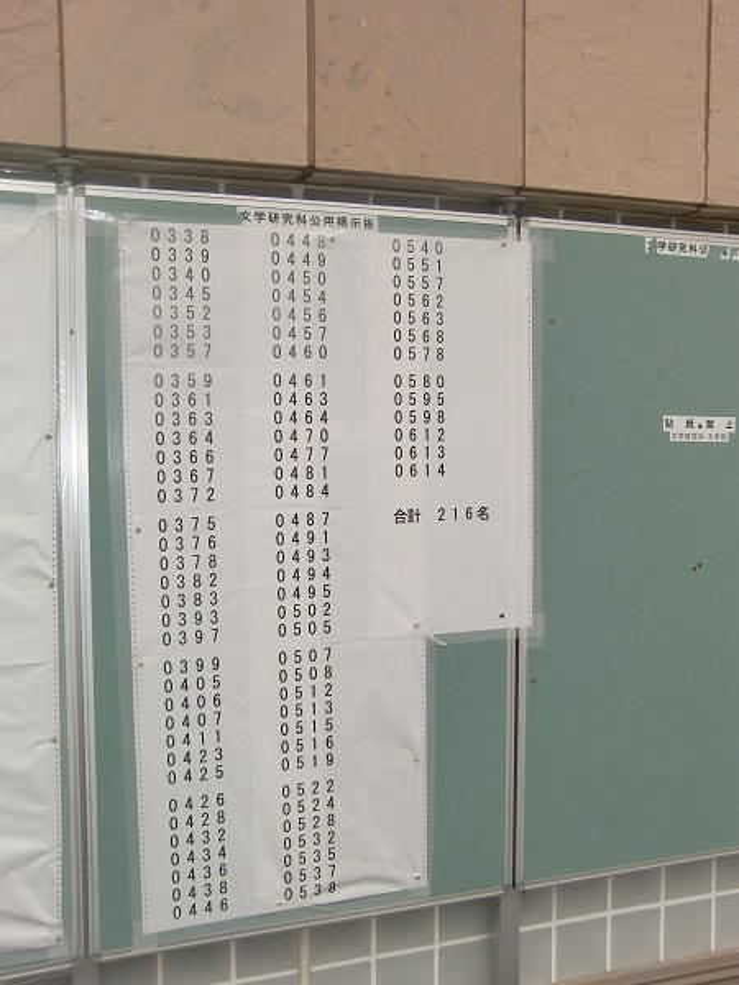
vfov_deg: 54.0
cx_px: 370
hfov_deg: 41.8
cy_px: 492
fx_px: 968
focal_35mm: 34
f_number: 3.6
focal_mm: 6.1
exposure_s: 1/200
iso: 64
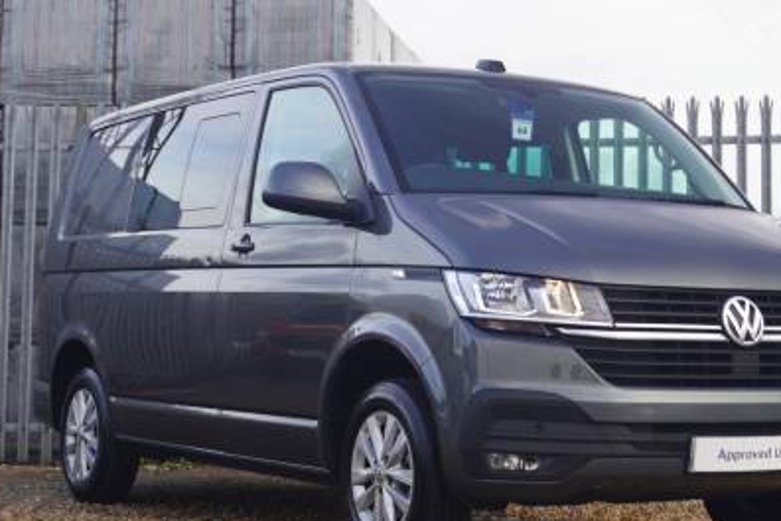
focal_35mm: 85
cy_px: 259
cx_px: 475
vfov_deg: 16.1
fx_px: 1840
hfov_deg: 23.9
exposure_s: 1/60
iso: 125
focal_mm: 35
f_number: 5.6
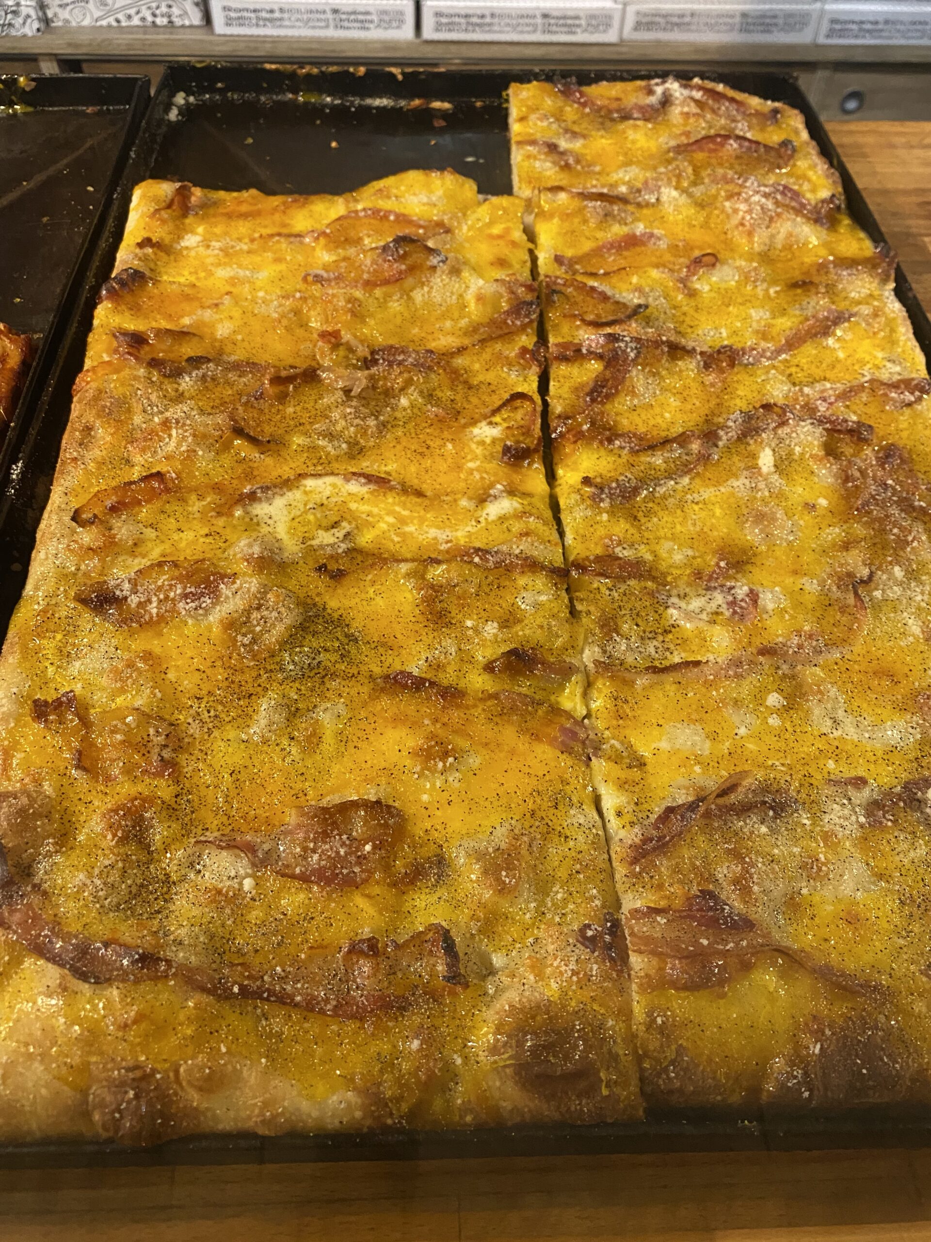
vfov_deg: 67.3
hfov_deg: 53.1
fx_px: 932
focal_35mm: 26
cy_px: 621
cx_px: 466
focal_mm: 4.25
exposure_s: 1/50
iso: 250
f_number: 1.8
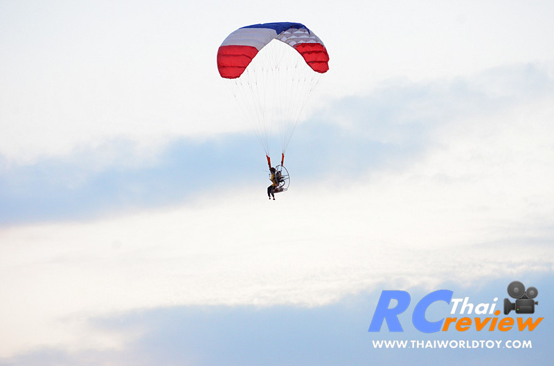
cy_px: 183
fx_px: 1658
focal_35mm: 108
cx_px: 277
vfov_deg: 12.6
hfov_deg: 19.0
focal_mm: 72
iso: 2000
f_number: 7.1
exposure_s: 1/320
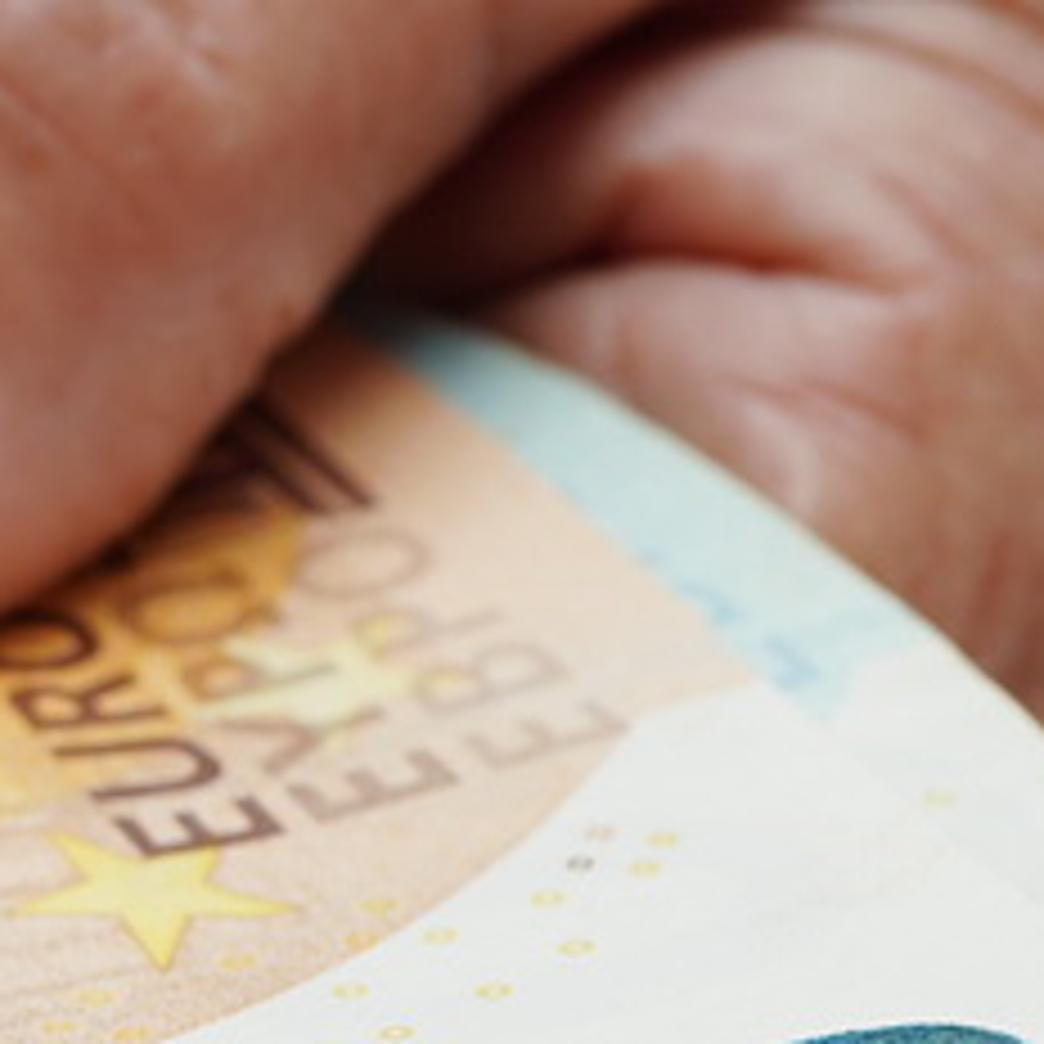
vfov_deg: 6.4
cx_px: -990
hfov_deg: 6.2
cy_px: 378
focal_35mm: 275
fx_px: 9383
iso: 100
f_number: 6.3
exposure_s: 1/60
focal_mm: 50
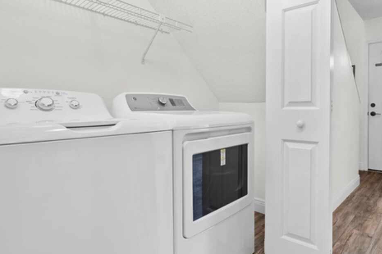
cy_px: 112
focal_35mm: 22
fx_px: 233
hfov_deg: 78.1
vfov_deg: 57.0
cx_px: 219
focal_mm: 16
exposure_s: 1
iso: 100
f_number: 8
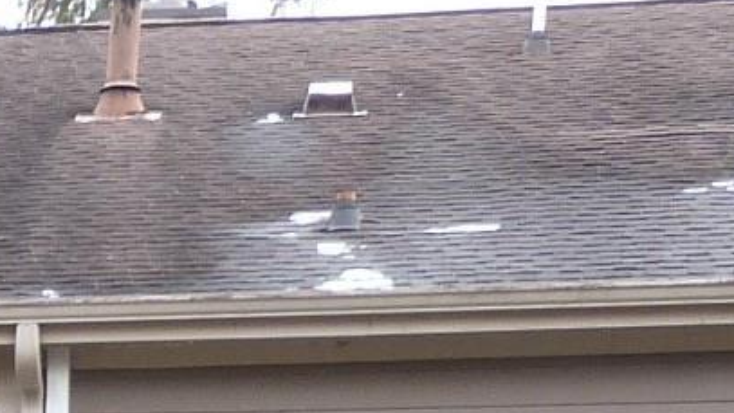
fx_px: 2608
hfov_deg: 15.0
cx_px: -307
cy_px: 1282
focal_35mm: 134
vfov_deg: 7.7
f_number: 4
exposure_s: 1/100
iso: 100
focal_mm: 4.6
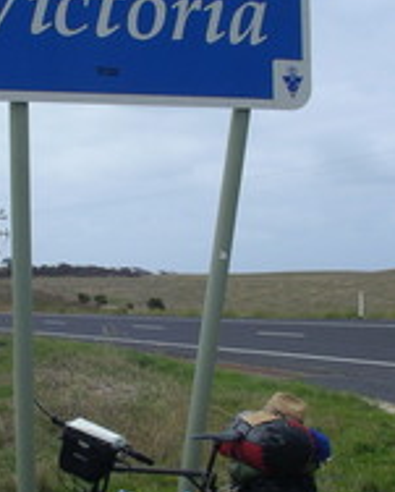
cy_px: 280
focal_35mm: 86
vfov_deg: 22.2
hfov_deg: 17.9
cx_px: 136
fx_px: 1254
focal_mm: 5.7
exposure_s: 1/250
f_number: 6.9
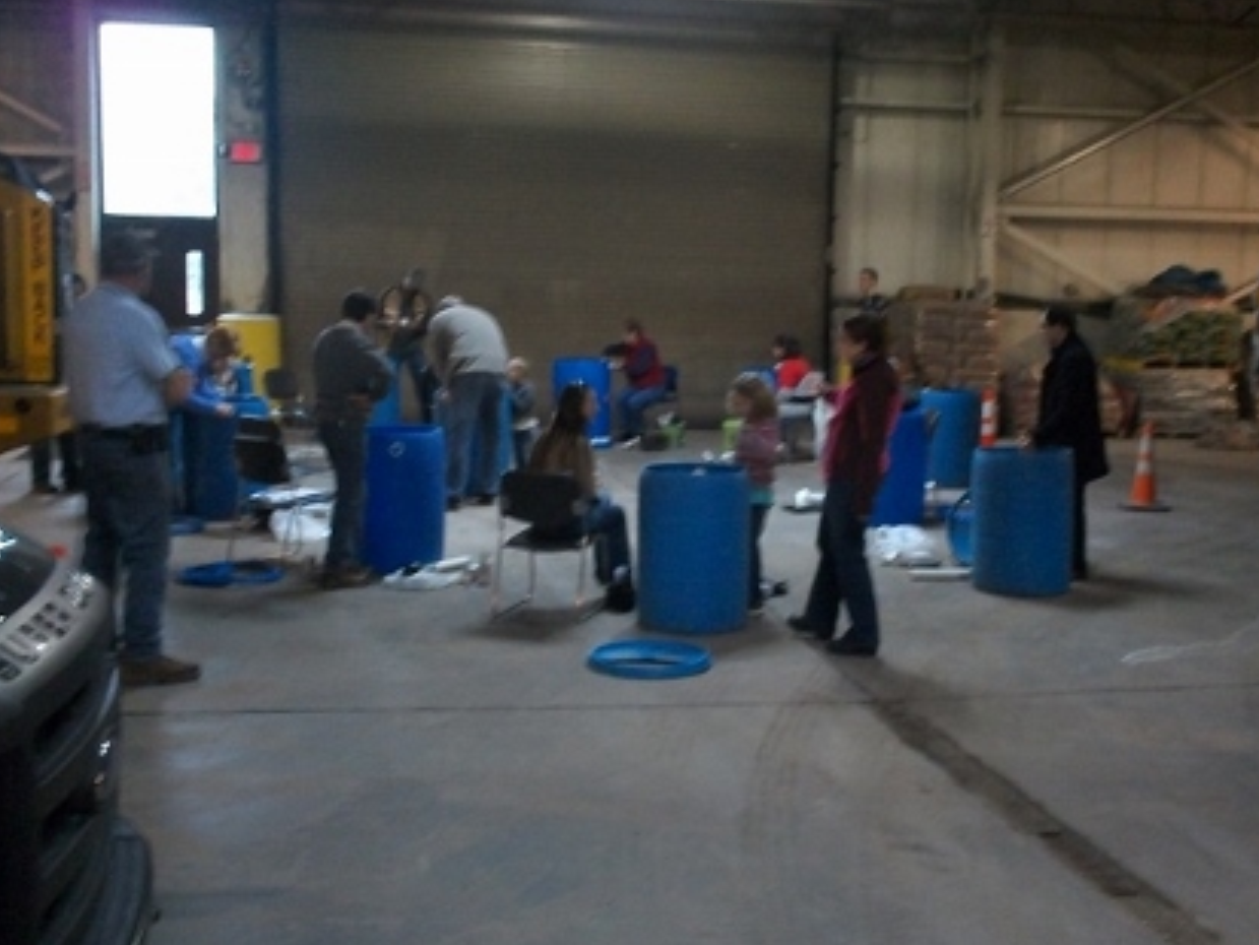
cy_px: 480
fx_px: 1674
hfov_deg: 41.1
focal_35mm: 46
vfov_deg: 31.5
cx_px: 719
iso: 250
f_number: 4.5
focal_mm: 6.3
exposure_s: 1/8
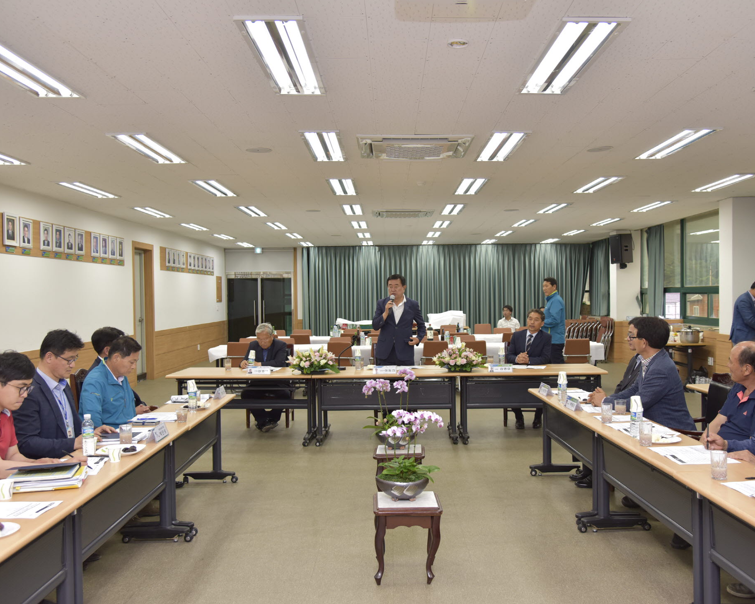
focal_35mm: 34
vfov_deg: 43.4
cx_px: 398
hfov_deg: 52.8
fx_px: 760
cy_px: 301
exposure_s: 1/125
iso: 640
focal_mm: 30
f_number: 4.5
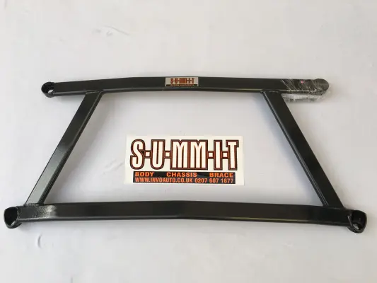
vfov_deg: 48.2
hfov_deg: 61.6
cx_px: 188
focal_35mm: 29
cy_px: 142
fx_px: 316
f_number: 2.2
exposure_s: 1/388
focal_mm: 4.15
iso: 25
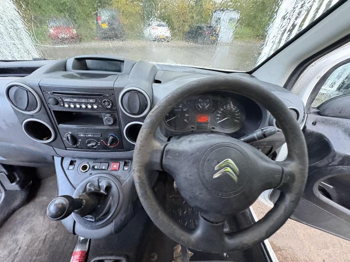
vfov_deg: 85.7
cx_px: 175
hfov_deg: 102.1
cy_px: 131
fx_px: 142
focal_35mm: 14
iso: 800
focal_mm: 2.22
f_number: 2.2
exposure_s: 1/54
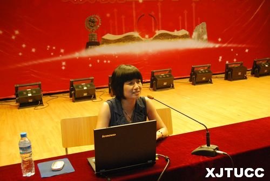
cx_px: 135
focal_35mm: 45
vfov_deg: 30.0
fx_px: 338
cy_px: 90
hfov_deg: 43.5
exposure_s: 1/25
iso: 1600
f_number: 4.2
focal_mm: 30
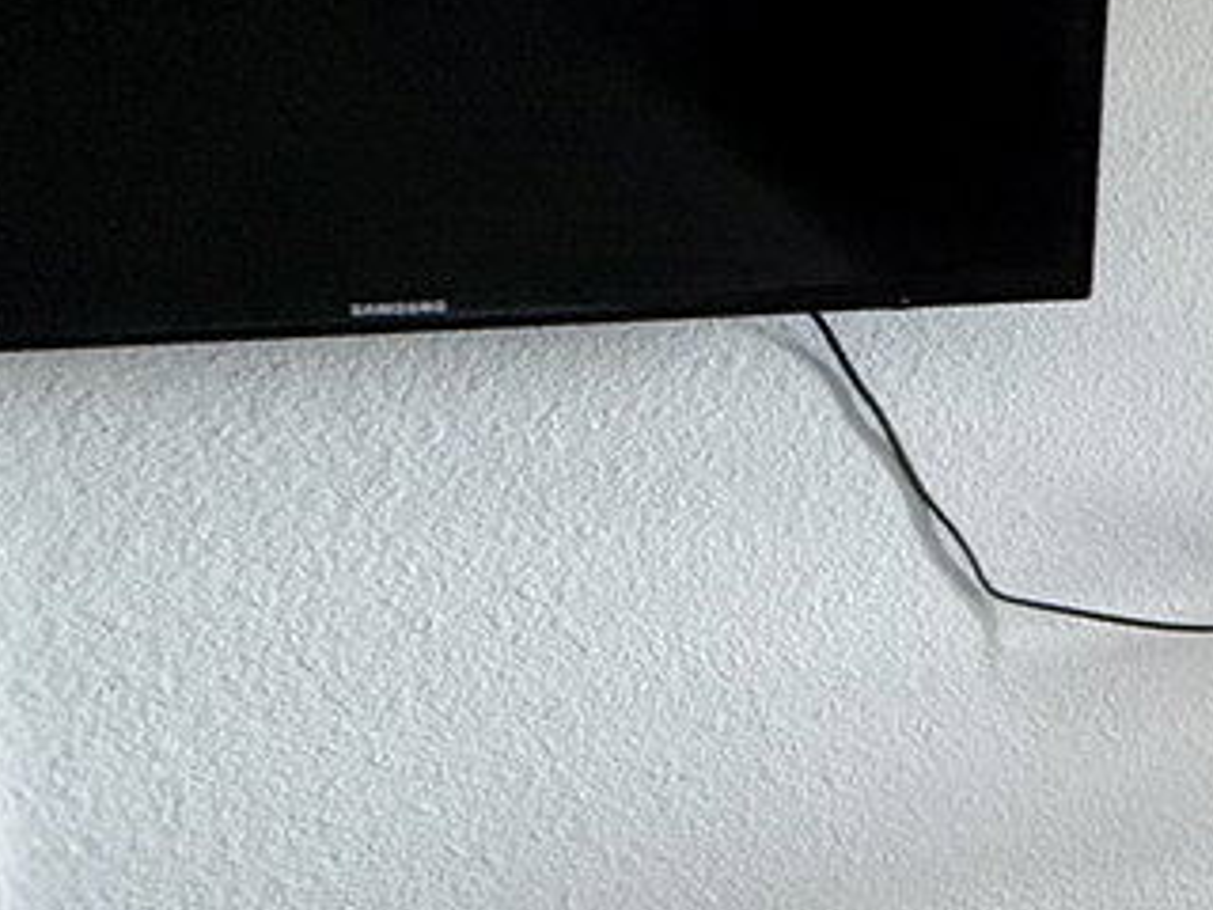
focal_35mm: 70
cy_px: 364
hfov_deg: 15.4
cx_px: 2881
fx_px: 2453
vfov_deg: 21.0
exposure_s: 1/99
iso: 160
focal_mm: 2.22
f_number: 2.2
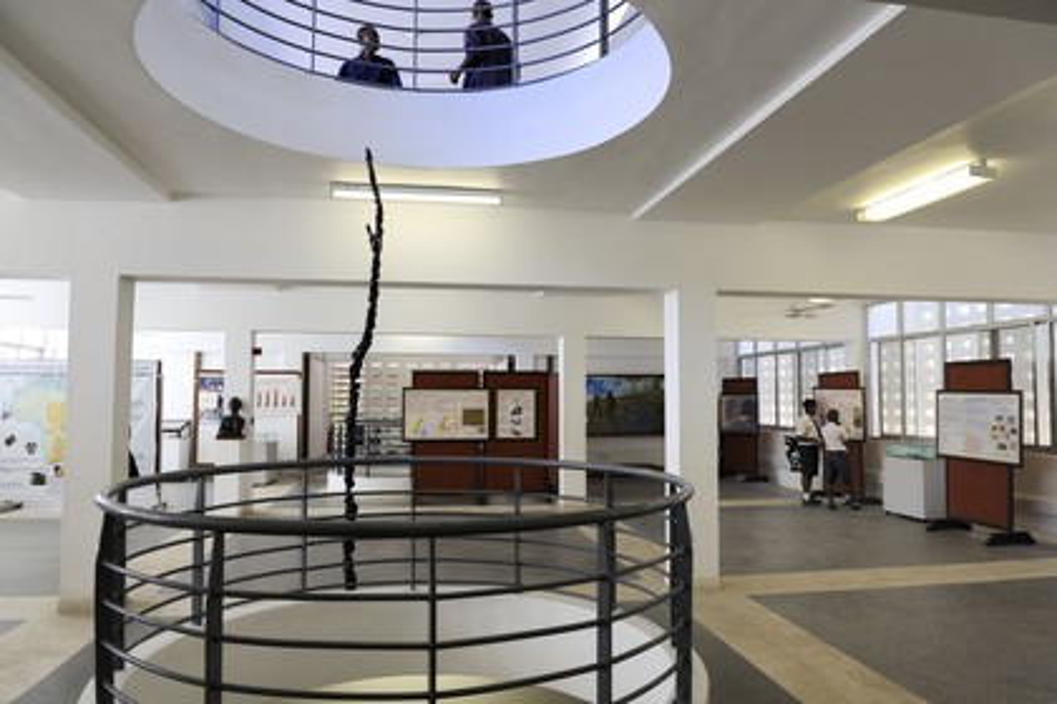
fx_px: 705
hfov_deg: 73.7
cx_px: 528
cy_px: 352
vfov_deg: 53.1
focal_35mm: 24
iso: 200
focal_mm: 24
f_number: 5
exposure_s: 1/40
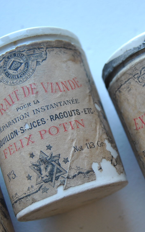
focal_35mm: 63
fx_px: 398
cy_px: 122
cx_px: 102
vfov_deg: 32.5
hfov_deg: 20.5
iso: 200
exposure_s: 1/50
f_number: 3.8
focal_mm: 24
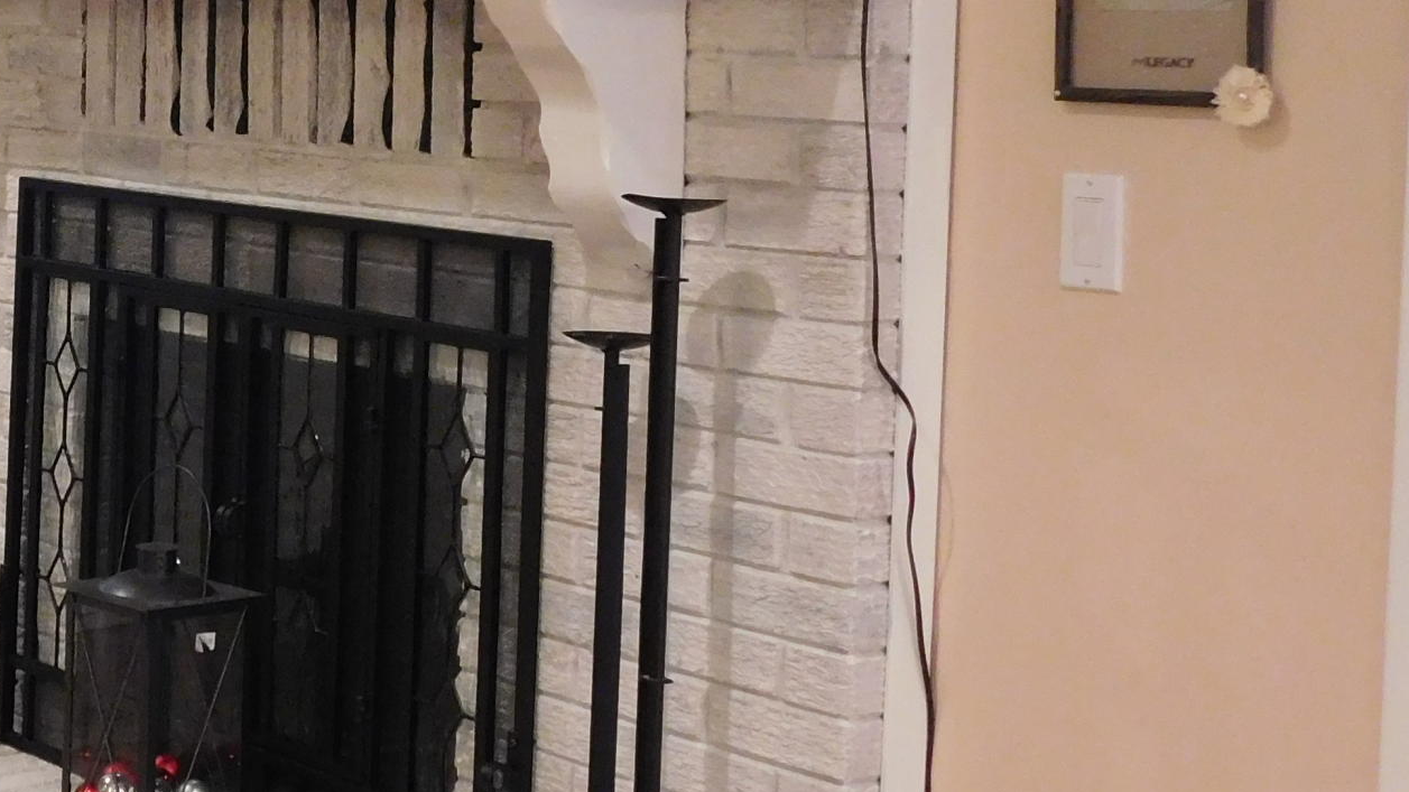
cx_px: -21
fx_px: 2914
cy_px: 185
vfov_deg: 15.4
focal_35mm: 78
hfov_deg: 25.7
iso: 400
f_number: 3.2
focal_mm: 5.3
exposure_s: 1/20
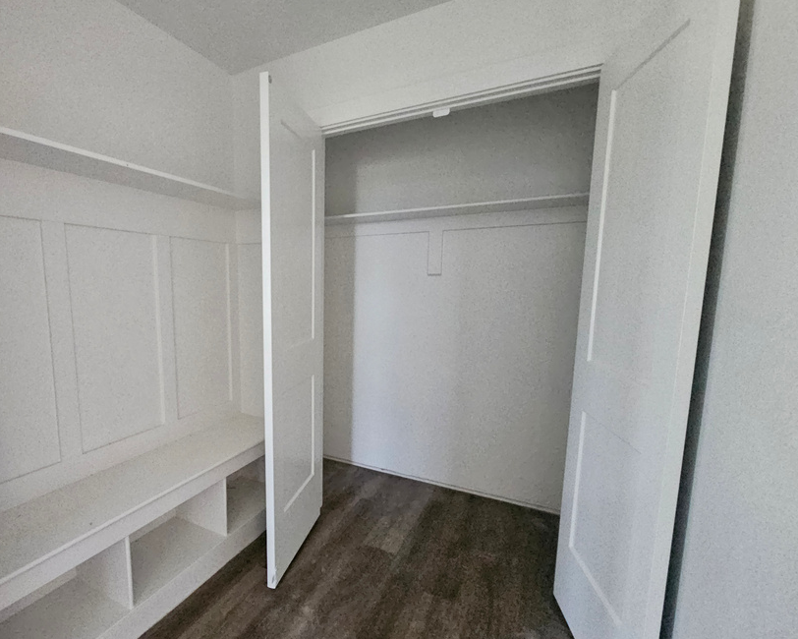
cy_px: 335
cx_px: 302
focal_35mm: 16
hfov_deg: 91.3
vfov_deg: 80.3
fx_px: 378
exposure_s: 1/24
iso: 1000
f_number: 2.2
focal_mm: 2.2
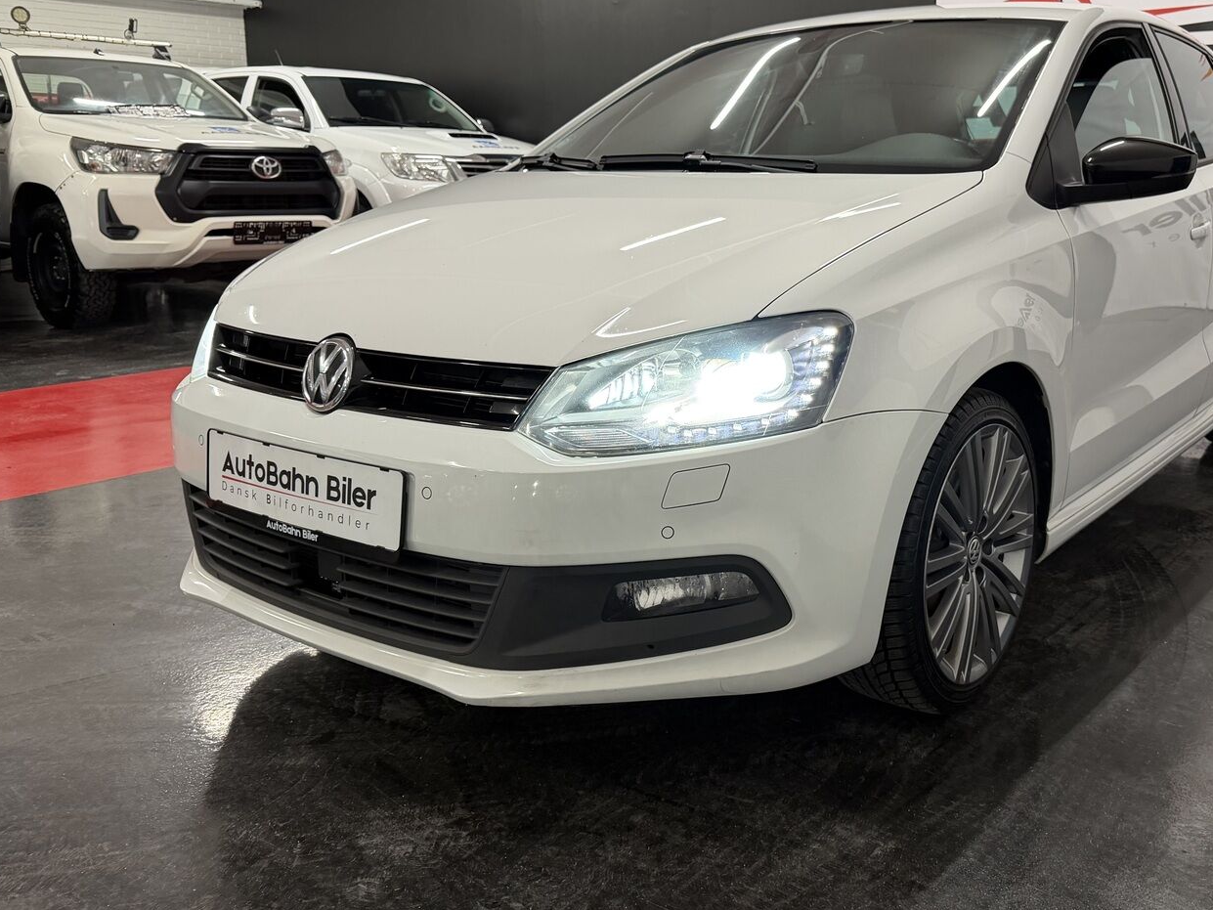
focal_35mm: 33
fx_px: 1156
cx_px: 742
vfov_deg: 42.8
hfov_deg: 54.8
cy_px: 381
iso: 200
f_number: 1.78
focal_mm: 6.76
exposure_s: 1/50
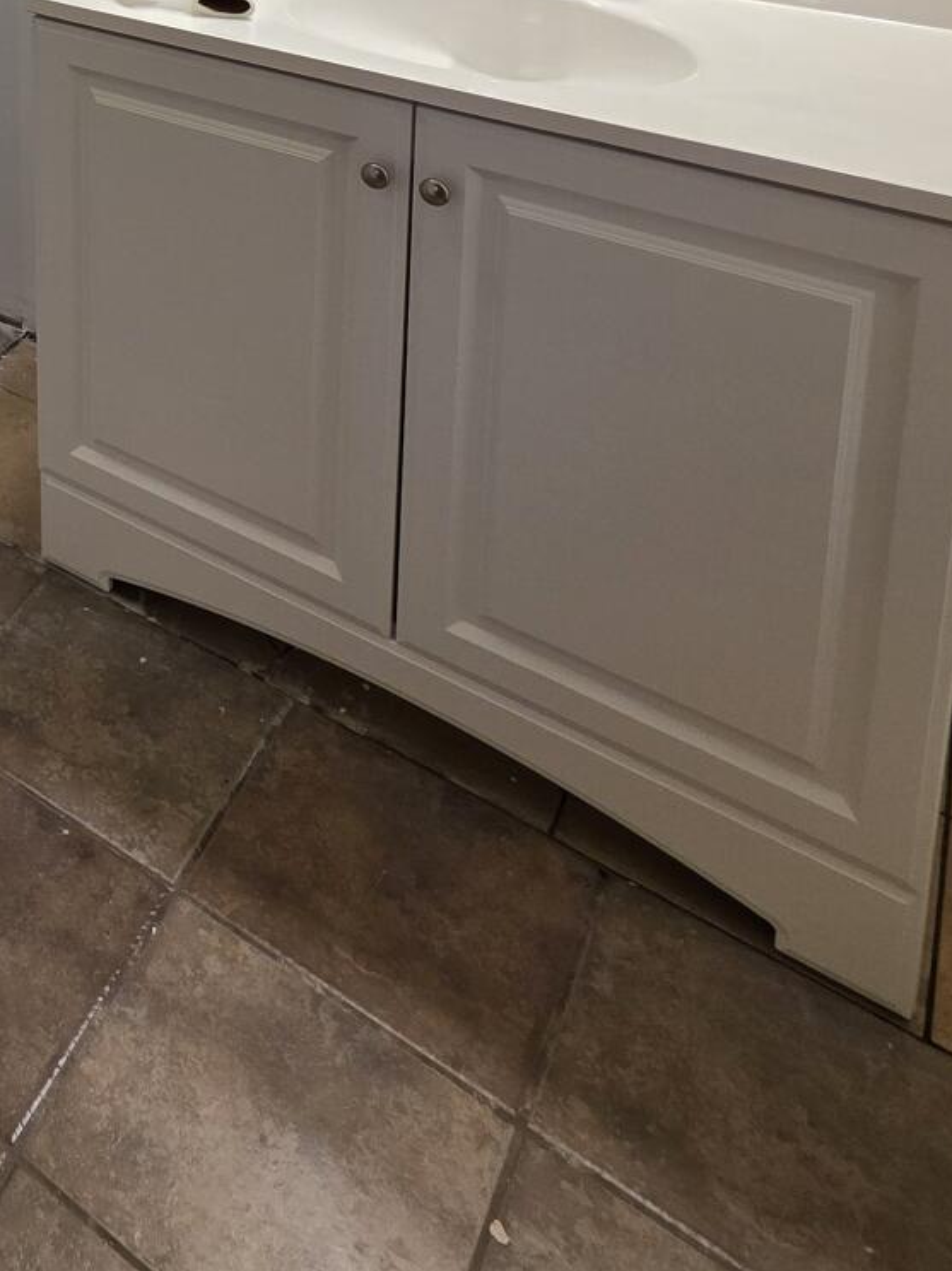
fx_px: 1284
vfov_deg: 40.2
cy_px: -192
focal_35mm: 35
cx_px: -318
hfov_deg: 30.8
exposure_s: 1/120
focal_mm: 2.2
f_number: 1.9
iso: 125
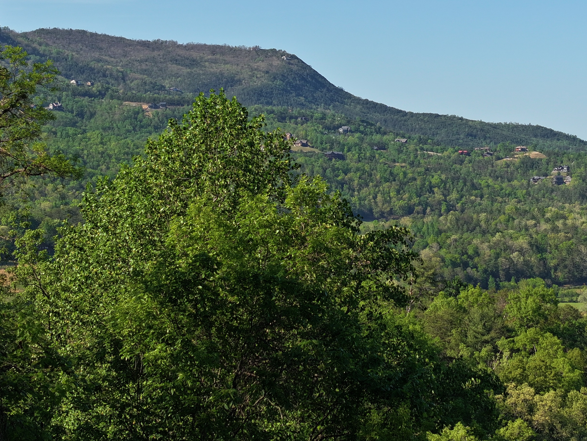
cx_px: 398
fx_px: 1967
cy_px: 115
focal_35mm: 116
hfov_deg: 16.9
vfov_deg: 12.7
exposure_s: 1/1000
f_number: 2.8
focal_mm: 19.35
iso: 100
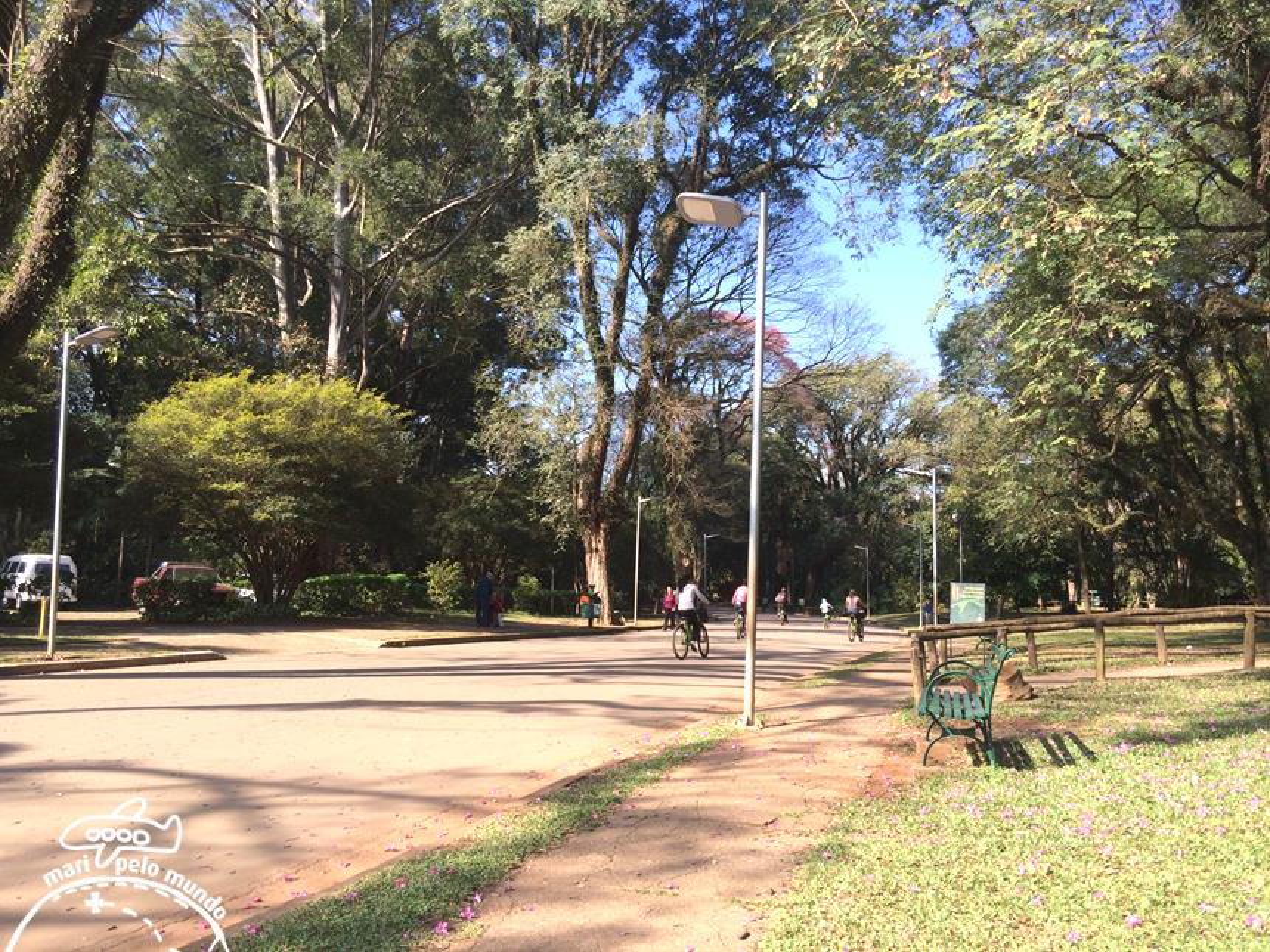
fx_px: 1064
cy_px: 476
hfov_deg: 61.7
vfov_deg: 48.2
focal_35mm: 29
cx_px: 635
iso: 32
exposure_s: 1/631
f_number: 2.2
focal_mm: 4.15
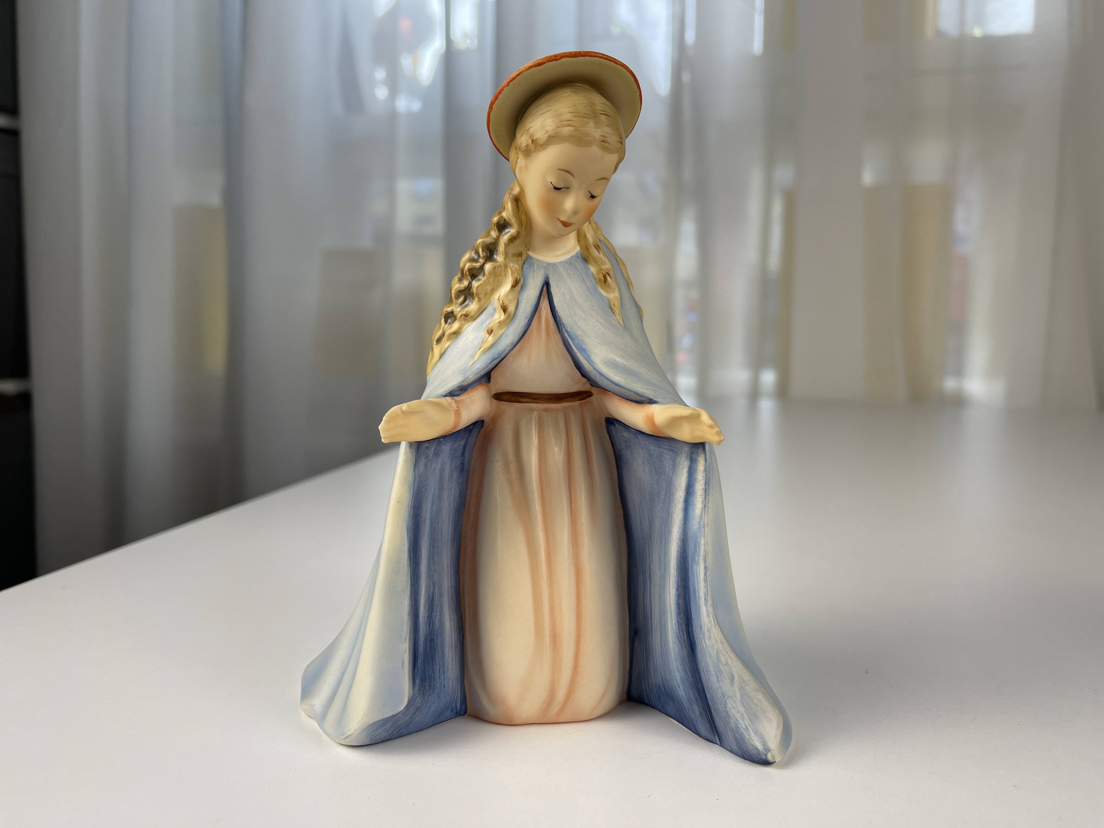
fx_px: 797
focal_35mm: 25
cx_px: 552
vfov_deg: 54.9
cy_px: 414
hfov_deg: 69.4
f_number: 1.6
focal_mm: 5.1
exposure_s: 1/223
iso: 32
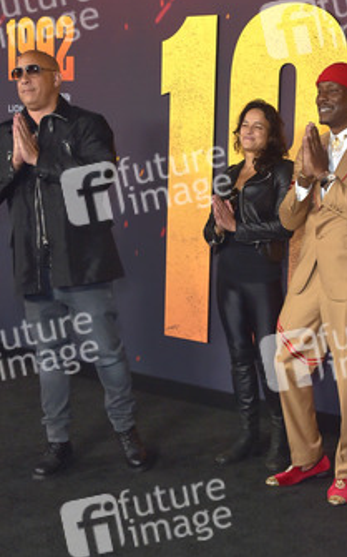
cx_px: 195
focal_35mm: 56
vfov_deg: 36.3
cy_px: 269
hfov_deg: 23.1
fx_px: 848
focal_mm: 46
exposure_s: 1/250
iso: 800
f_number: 6.3
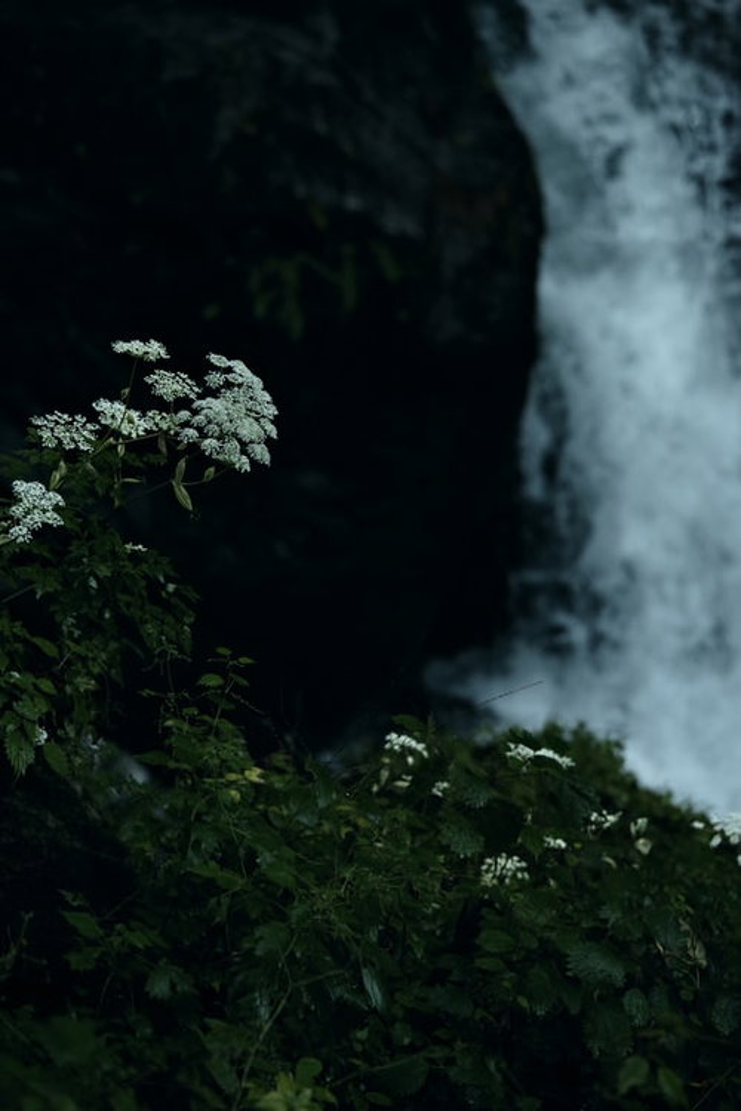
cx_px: 370
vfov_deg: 12.8
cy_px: 556
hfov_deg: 8.6
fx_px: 4940
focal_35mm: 160
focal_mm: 160
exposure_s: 1/320
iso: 3200
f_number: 3.5
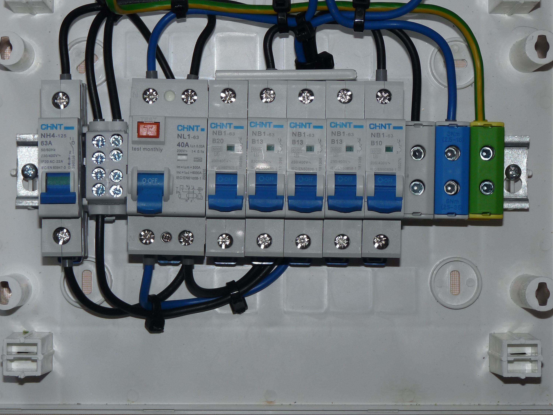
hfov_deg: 13.9
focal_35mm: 142
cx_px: 262
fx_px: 2268
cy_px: 176
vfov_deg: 10.4
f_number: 3.6
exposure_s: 1/40
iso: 100
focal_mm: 20.8
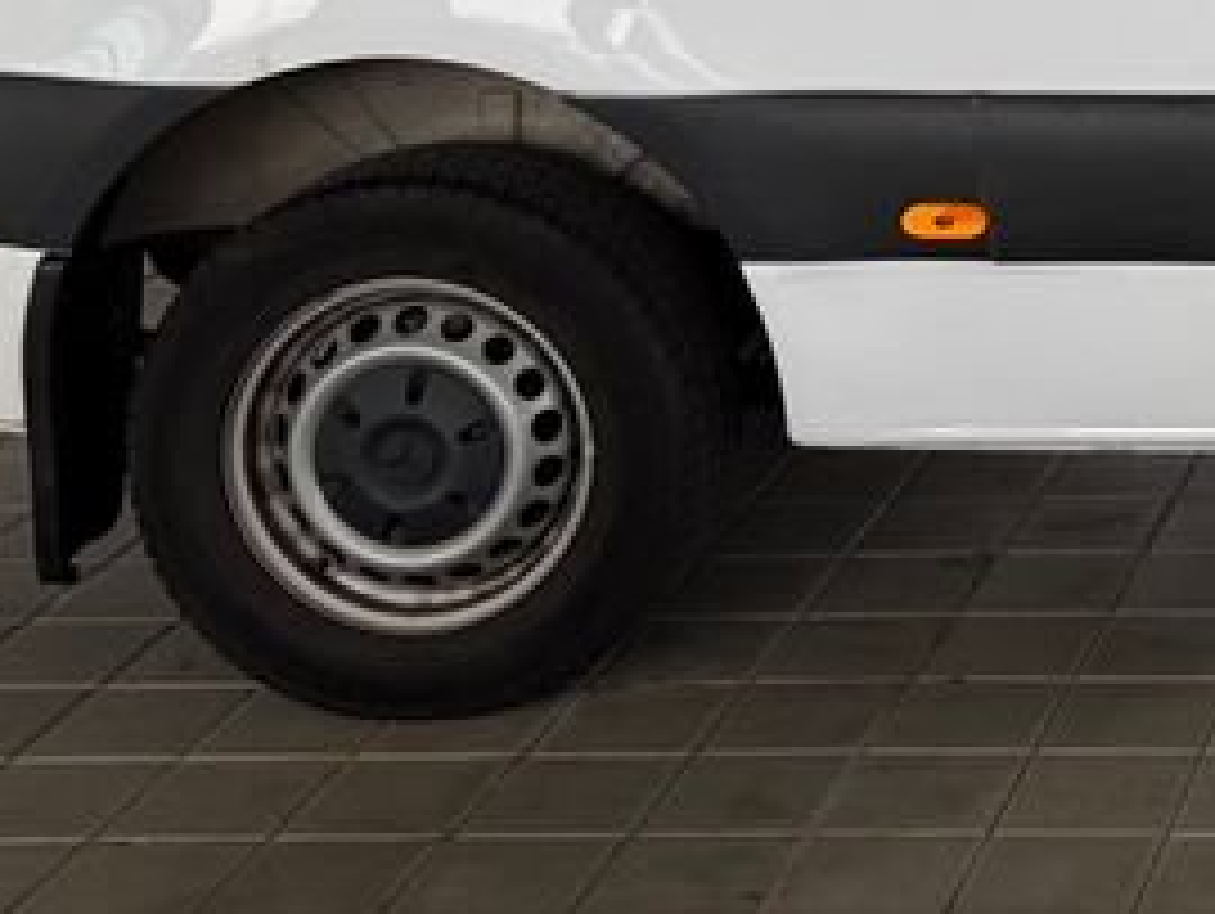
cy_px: -522
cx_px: 1944
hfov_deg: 18.5
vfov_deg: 14.9
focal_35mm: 91
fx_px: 3197
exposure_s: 1/318
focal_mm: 6.76
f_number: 1.78
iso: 80
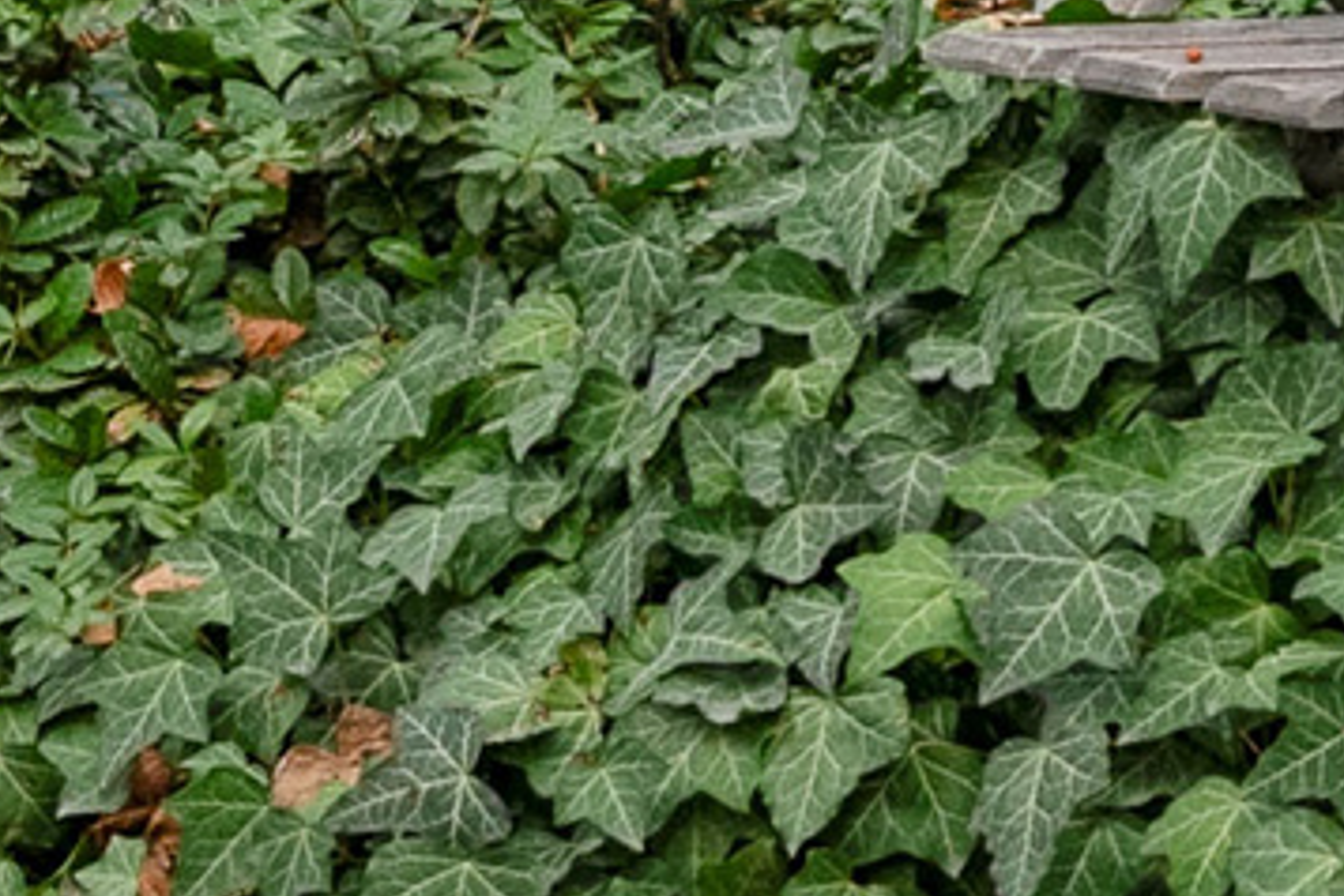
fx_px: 7503
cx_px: 2714
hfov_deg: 9.5
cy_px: -179
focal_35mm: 201
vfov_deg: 6.8
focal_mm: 35
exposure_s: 1/200
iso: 1600
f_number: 8
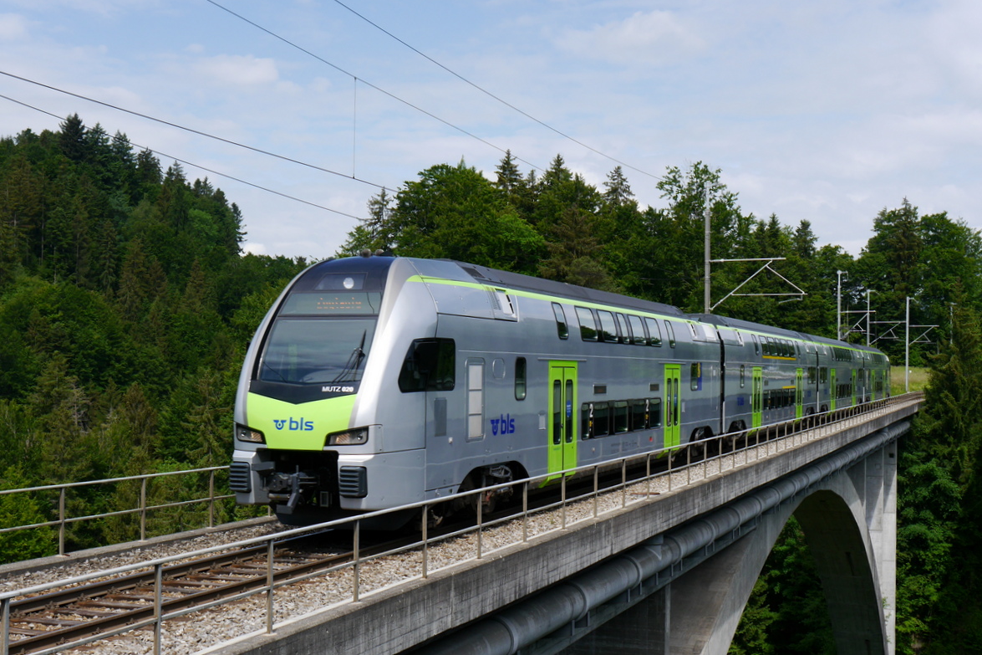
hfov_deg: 38.9
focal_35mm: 51
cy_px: 366
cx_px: 495
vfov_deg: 26.5
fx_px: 1391
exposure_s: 1/400
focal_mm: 24
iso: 160
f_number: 8
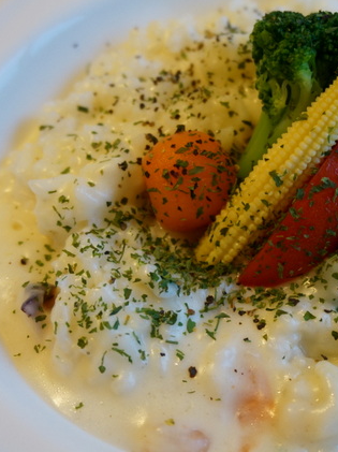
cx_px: 249
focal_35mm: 57
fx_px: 743
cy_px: 225
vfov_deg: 33.8
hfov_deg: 25.4
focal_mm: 26
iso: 500
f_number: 4.5
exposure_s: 1/60
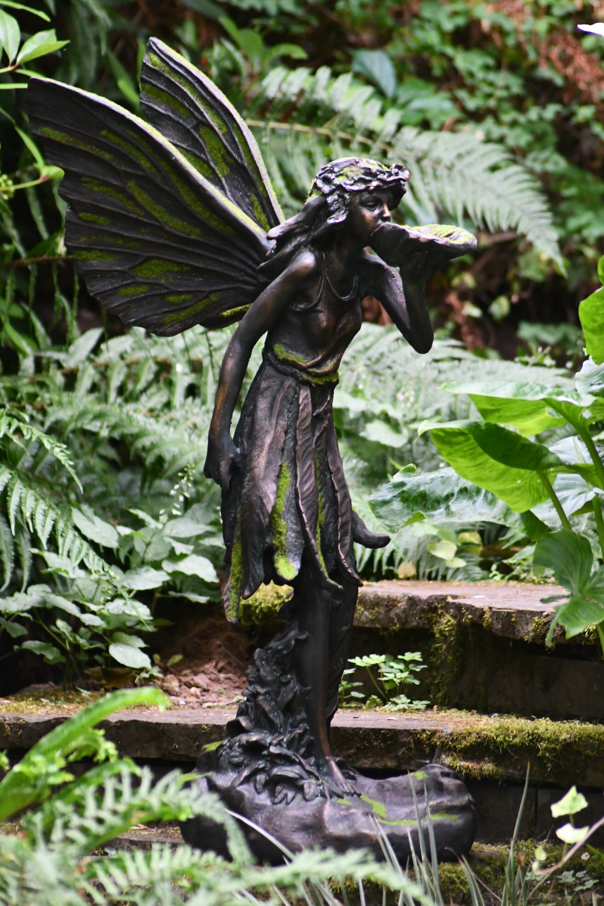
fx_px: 7347
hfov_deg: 4.7
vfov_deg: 7.1
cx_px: 302
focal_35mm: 292
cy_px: 453
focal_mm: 195
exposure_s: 1/250
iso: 3600
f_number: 4.8
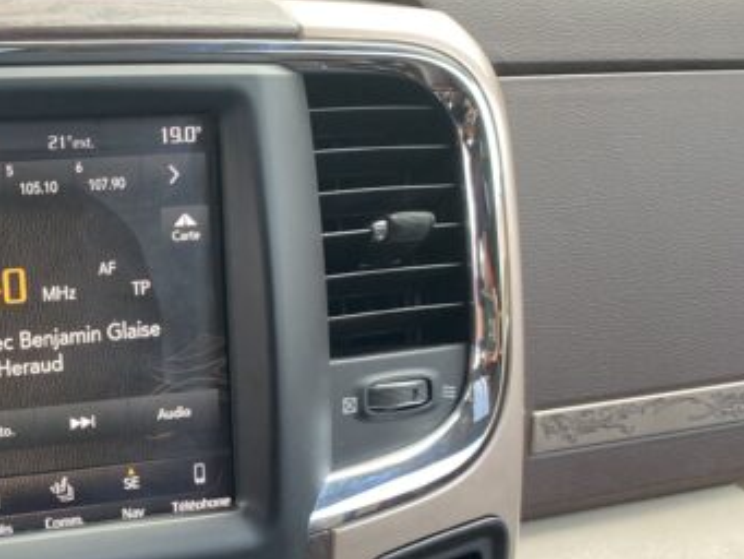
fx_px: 1312
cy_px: 502
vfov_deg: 23.4
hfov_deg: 28.5
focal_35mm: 61
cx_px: -92
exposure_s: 1/121
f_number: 1.8
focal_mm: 4.25
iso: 100
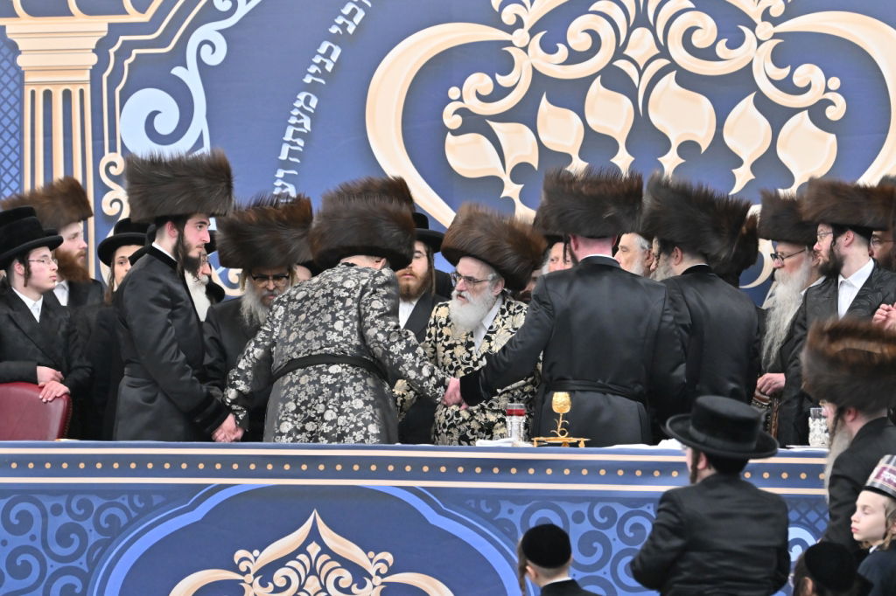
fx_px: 5026
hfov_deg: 10.2
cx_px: 448
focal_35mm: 202
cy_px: 298
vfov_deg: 6.8
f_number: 2.8
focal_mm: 135
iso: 1600
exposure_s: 1/400
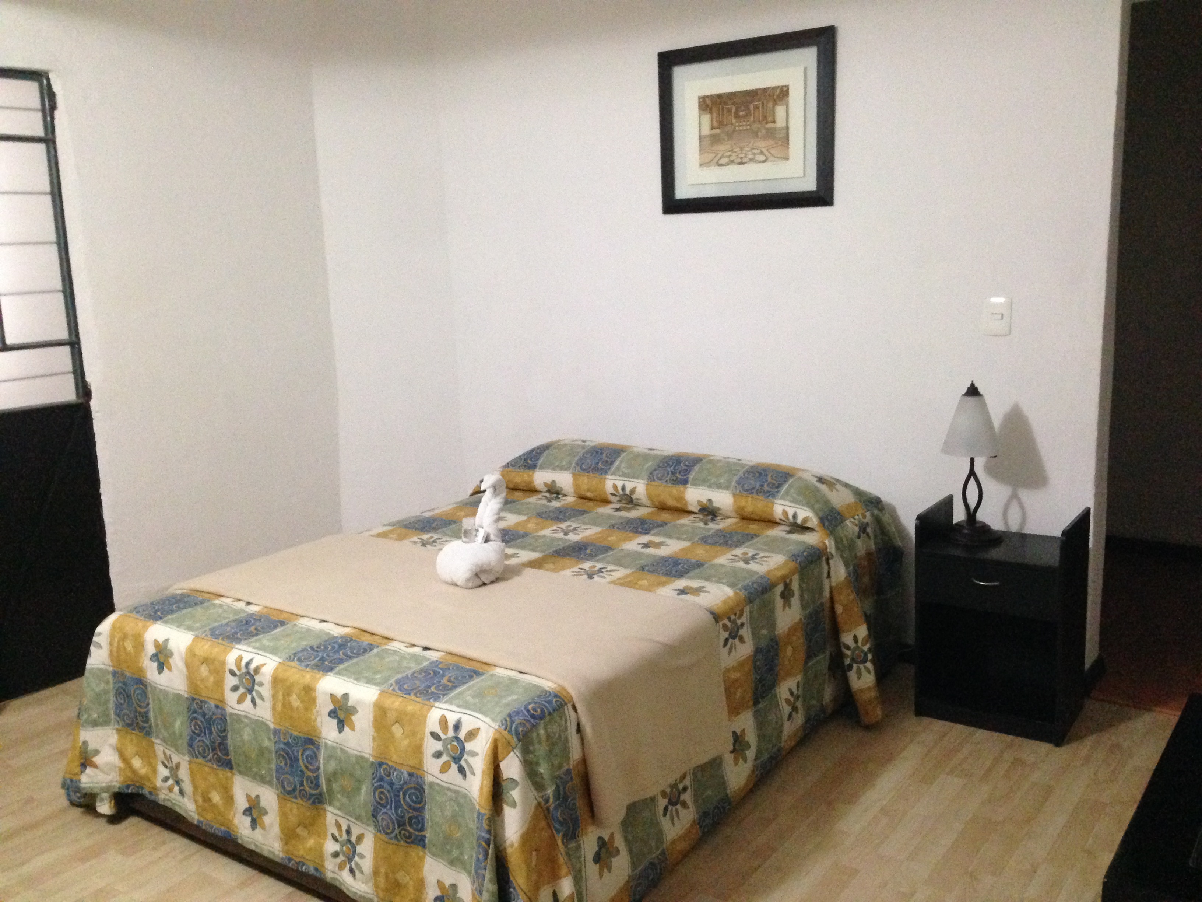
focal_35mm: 33
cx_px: 601
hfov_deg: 55.4
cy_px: 451
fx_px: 1146
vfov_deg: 42.9
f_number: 2.4
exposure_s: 1/15
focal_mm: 4.12
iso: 500
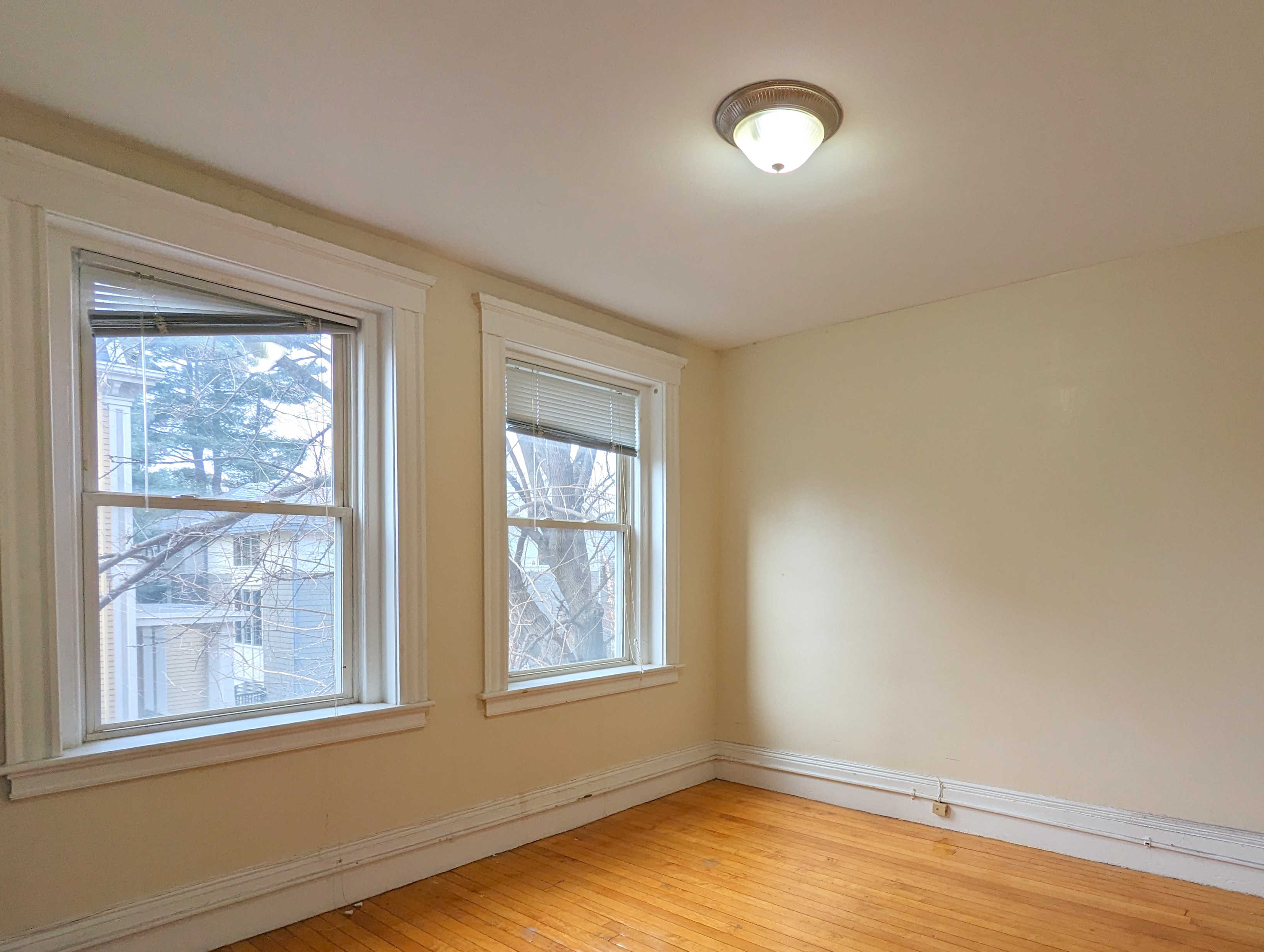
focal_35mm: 20
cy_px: 583
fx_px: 731
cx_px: 737
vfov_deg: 65.3
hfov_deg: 81.0
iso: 76
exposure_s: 1/120
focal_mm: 2.35
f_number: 2.2
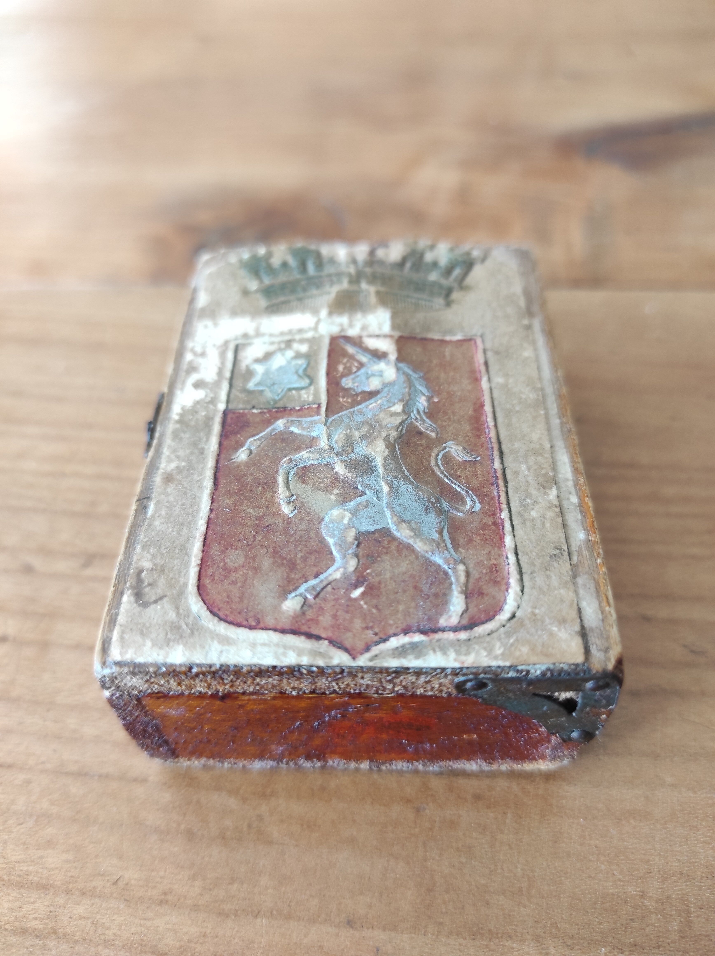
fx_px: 690
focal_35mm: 25
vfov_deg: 69.4
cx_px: 358
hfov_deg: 54.8
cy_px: 478
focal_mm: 5.43
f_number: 1.89
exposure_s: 1/50
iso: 254
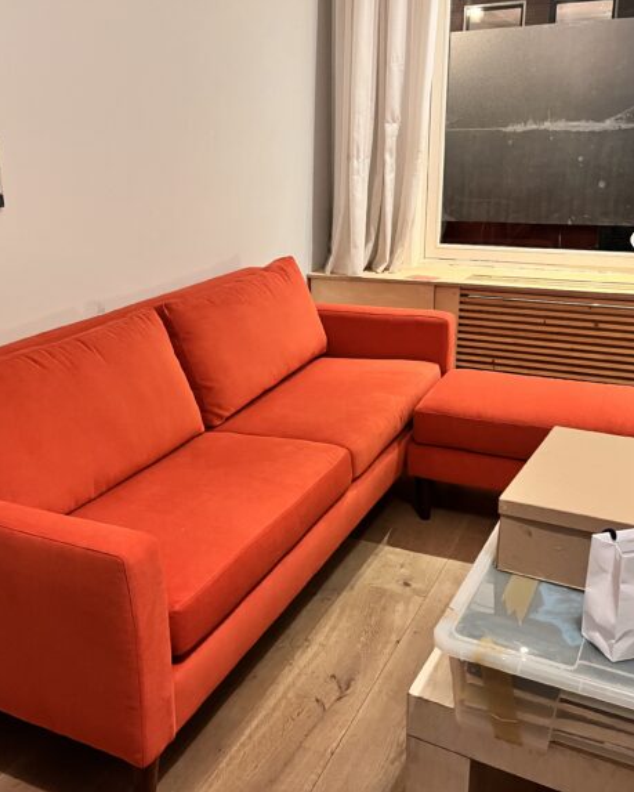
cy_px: 395
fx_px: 797
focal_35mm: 34
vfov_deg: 52.8
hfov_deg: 43.3
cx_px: 282
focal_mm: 5.1
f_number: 1.6
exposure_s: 1/40
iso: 640
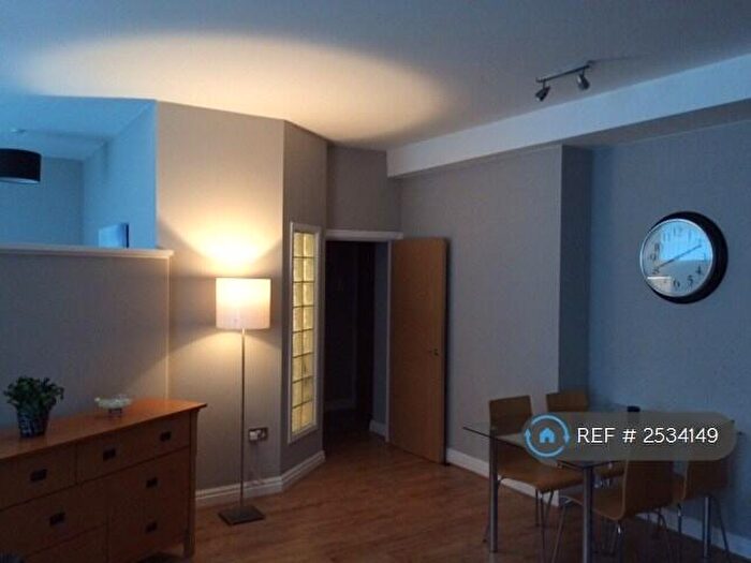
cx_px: 376
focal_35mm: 29
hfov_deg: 61.7
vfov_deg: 48.2
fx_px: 629
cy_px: 282
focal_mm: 4.15
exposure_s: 1/20
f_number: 2.2
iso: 320
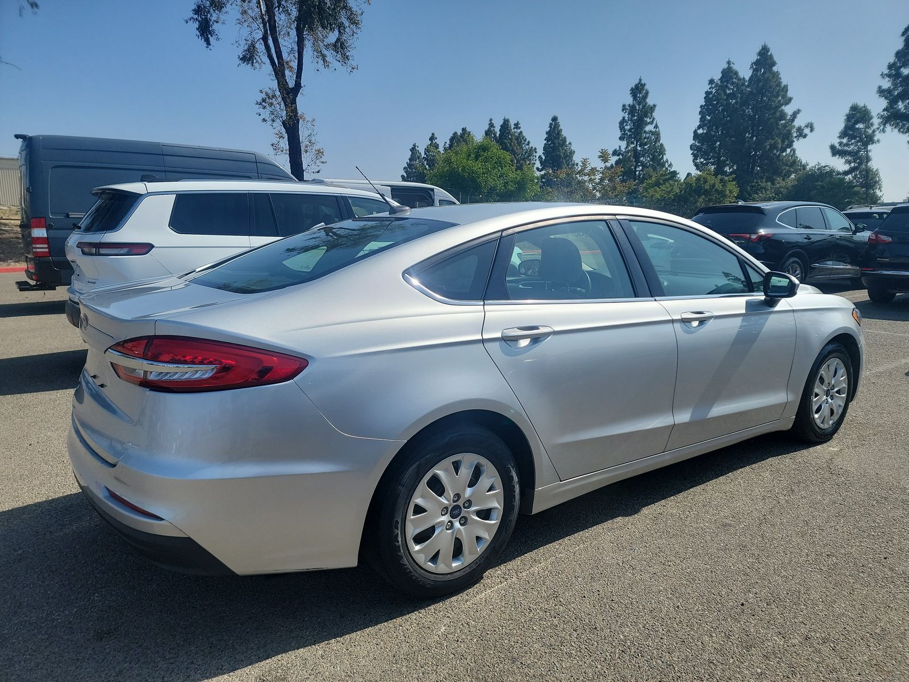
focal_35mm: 24
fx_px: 630
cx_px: 454
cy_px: 341
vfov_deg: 56.8
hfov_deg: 71.6
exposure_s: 1/1176
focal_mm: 6.7
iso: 50
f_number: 1.8
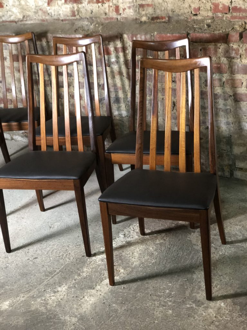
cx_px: 124
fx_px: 495
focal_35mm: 52
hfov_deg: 28.0
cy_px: 165
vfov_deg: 36.8
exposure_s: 1/8
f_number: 2.4
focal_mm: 6
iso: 160
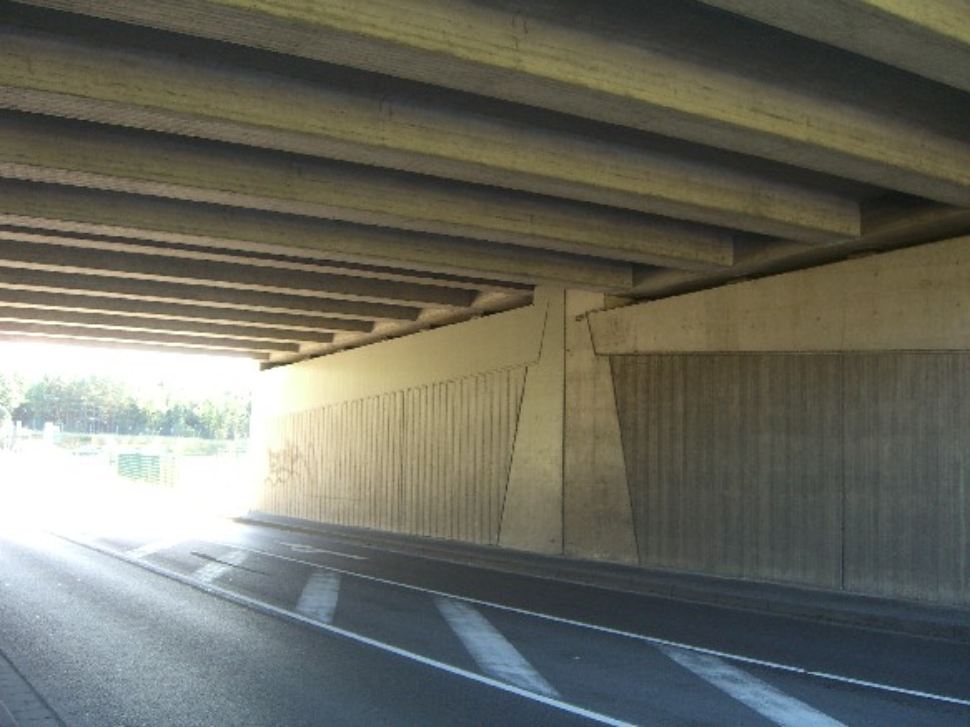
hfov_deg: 49.0
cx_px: 485
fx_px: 1065
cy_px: 364
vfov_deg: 37.7
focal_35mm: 38
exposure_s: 1/60
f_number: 2.8
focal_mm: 7.9
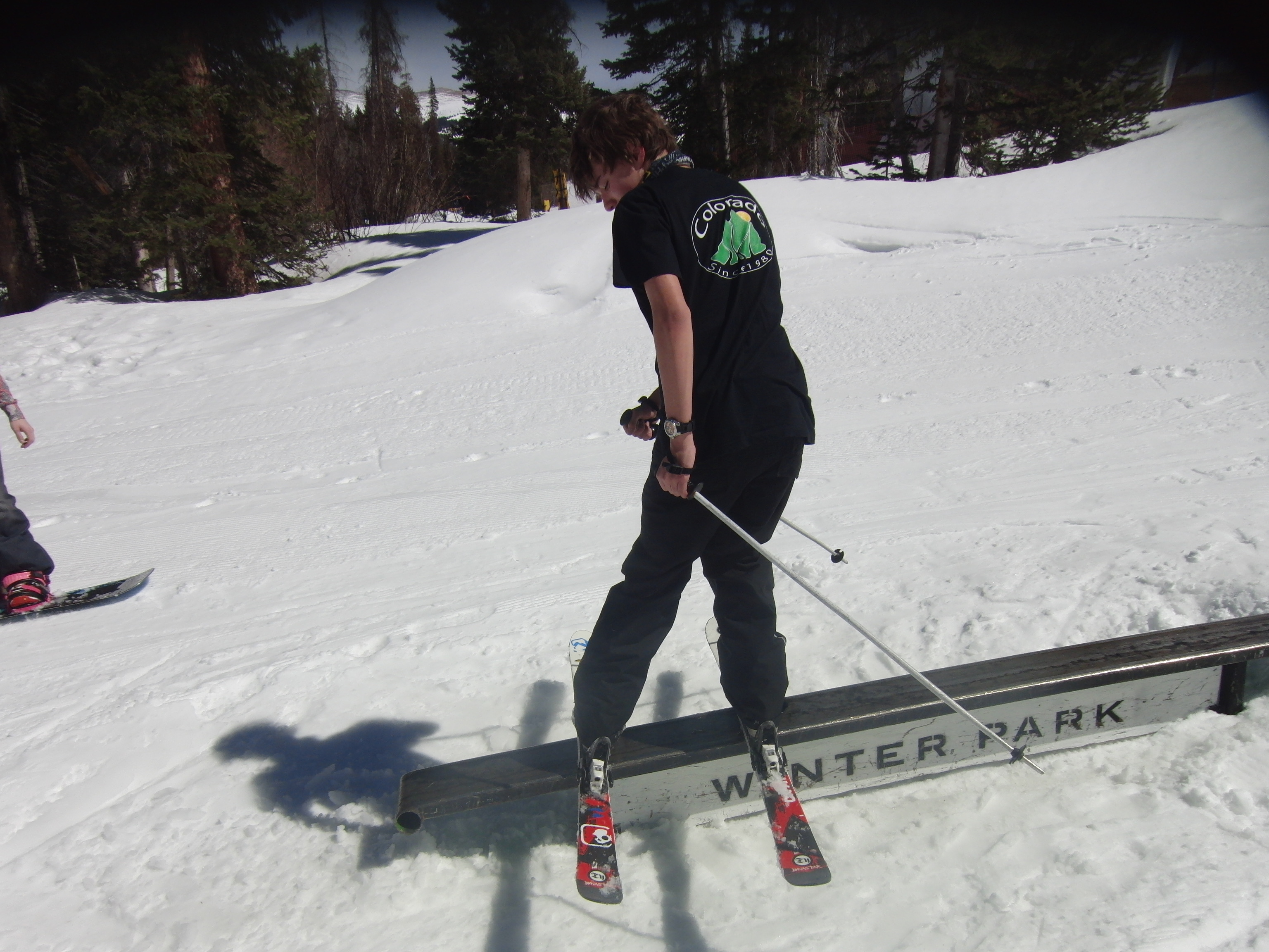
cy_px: 476
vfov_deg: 56.8
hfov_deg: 71.6
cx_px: 634
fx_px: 880
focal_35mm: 24
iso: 100
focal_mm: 4.3
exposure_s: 1/800
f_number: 7.5
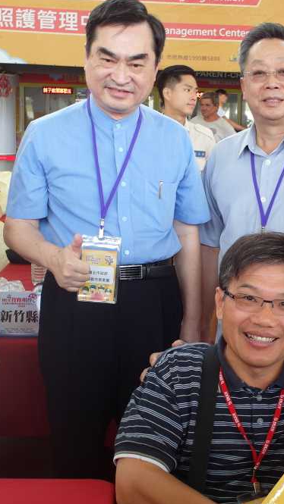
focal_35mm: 57
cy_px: 265
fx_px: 763
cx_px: 250
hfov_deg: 20.7
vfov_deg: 36.6
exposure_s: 1/45
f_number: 2.8
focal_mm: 7.3
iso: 80
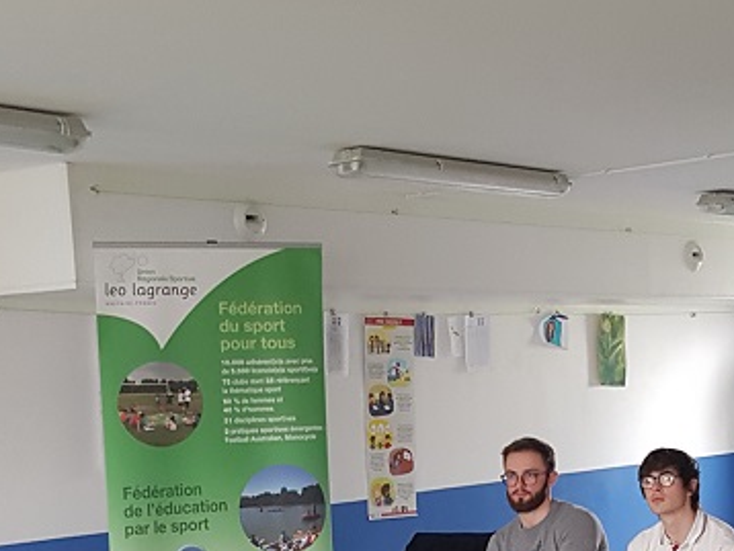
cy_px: 454
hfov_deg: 26.3
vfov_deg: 19.7
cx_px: 445
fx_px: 1570
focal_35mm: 74
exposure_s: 1/33
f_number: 1.7
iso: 200
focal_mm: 4.2
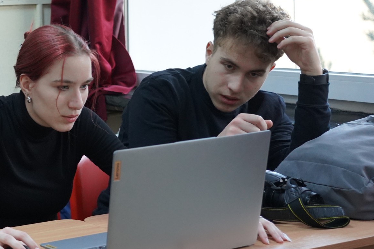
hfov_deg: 23.0
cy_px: 153
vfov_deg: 16.2
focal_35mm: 84
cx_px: -18
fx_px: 873
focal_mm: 38
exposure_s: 1/160
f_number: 4
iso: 3200
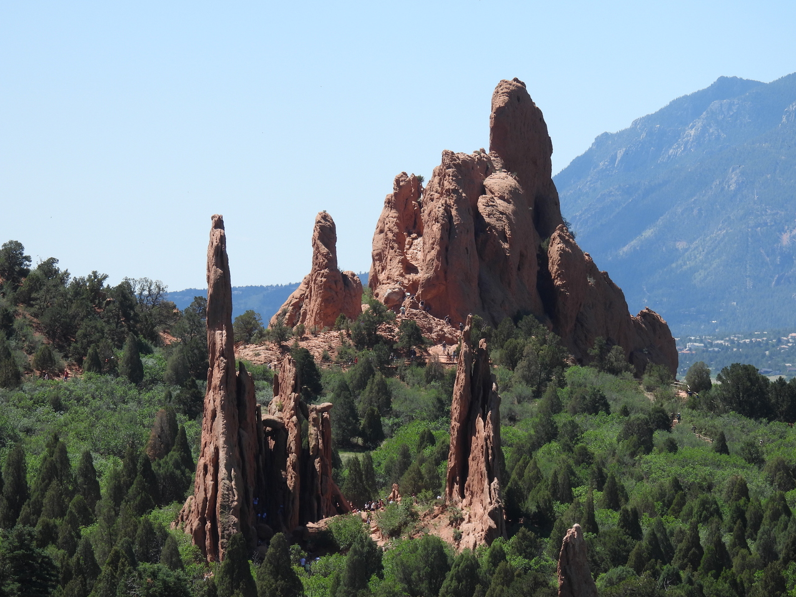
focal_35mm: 221
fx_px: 5083
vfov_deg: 6.7
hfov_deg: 9.0
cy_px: 298
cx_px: 399
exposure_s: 1/640
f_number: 4.5
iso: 100
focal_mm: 39.3
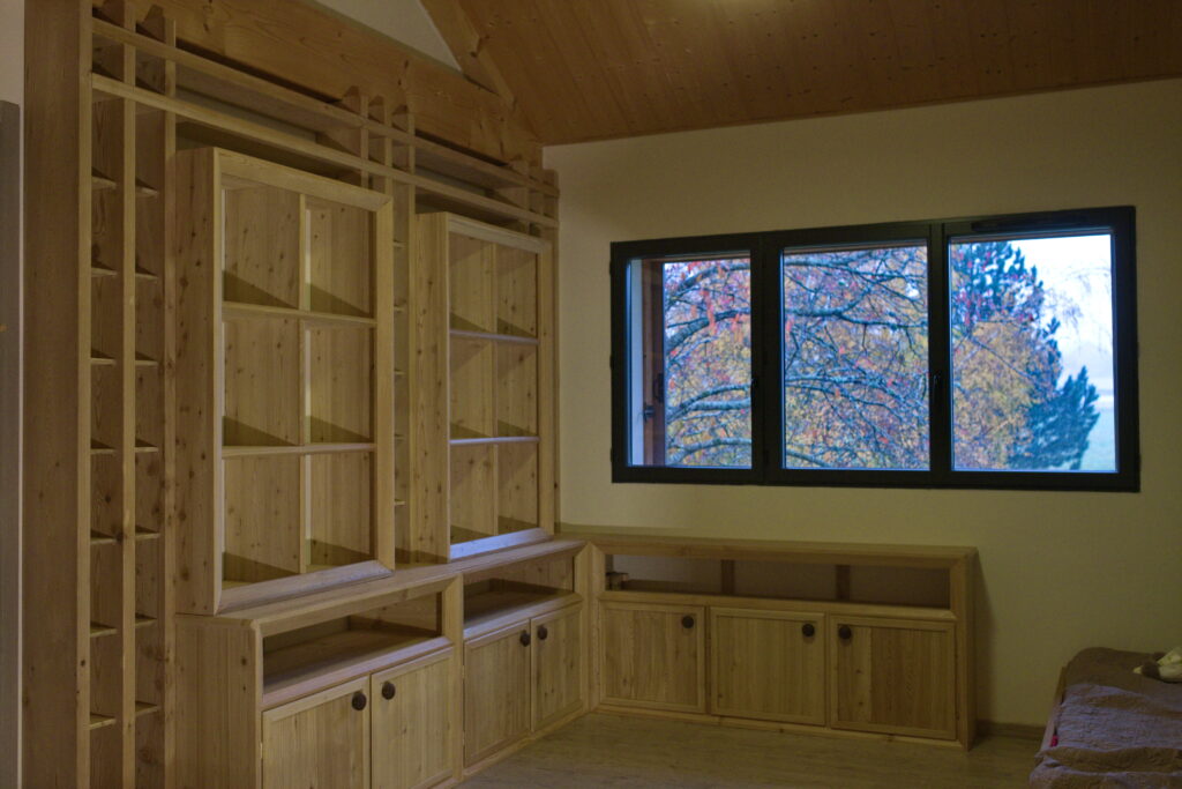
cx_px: 591
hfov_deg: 54.4
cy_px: 394
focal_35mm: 35
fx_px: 1149
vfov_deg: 37.9
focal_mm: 23
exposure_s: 1/75
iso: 1600
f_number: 3.6
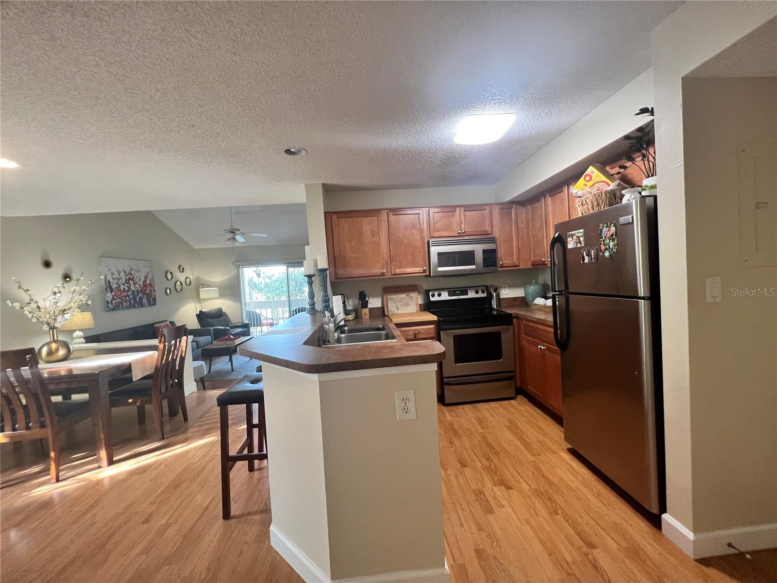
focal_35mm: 13
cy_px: 292
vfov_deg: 89.9
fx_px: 292
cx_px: 388
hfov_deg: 106.2
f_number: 1.8
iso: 250
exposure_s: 1/60
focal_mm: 1.57
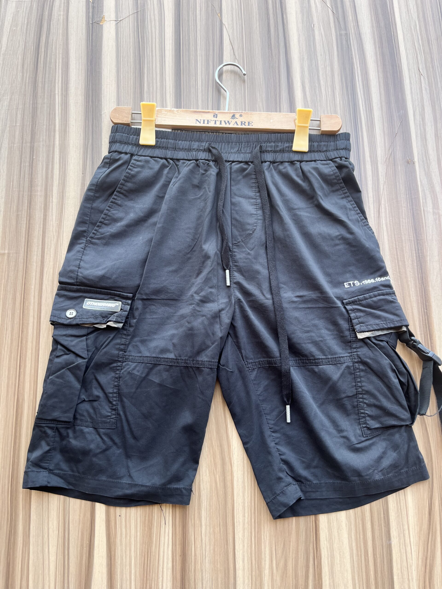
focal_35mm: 26
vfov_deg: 67.3
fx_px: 443
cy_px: 294
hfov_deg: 53.1
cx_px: 221
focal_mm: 5.1
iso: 40
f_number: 1.6
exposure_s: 1/229
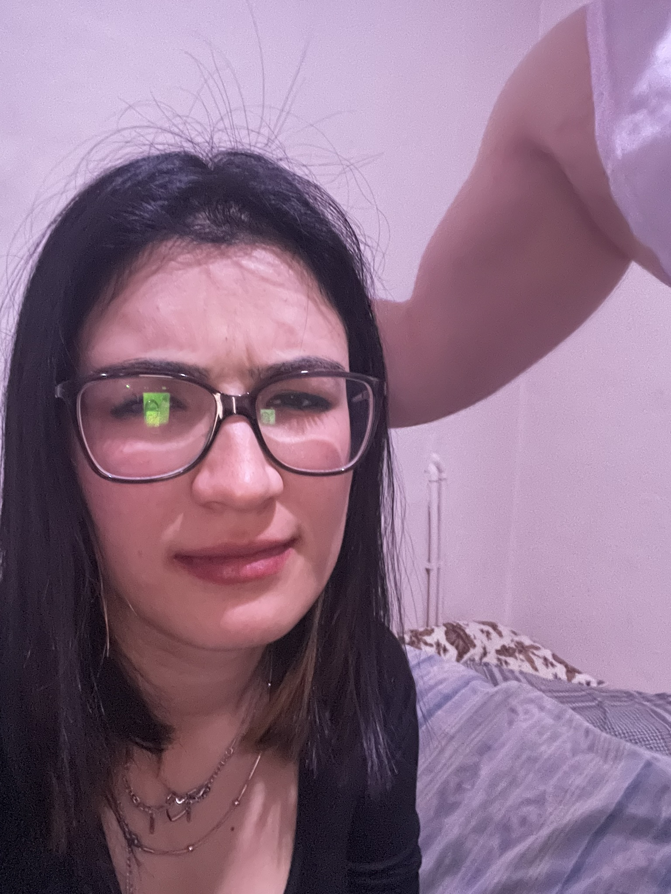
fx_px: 775
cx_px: 336
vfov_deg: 60.0
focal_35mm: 30
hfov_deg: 46.8
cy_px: 447
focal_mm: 2.71
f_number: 2.2
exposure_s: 1/14
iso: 1600
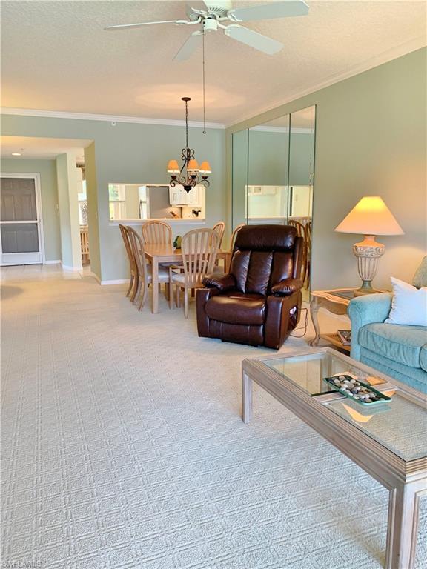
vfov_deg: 67.3
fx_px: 428
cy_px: 284
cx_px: 214
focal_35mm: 26
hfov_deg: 53.1
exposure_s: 1/60
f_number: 1.8
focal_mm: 4.25
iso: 125
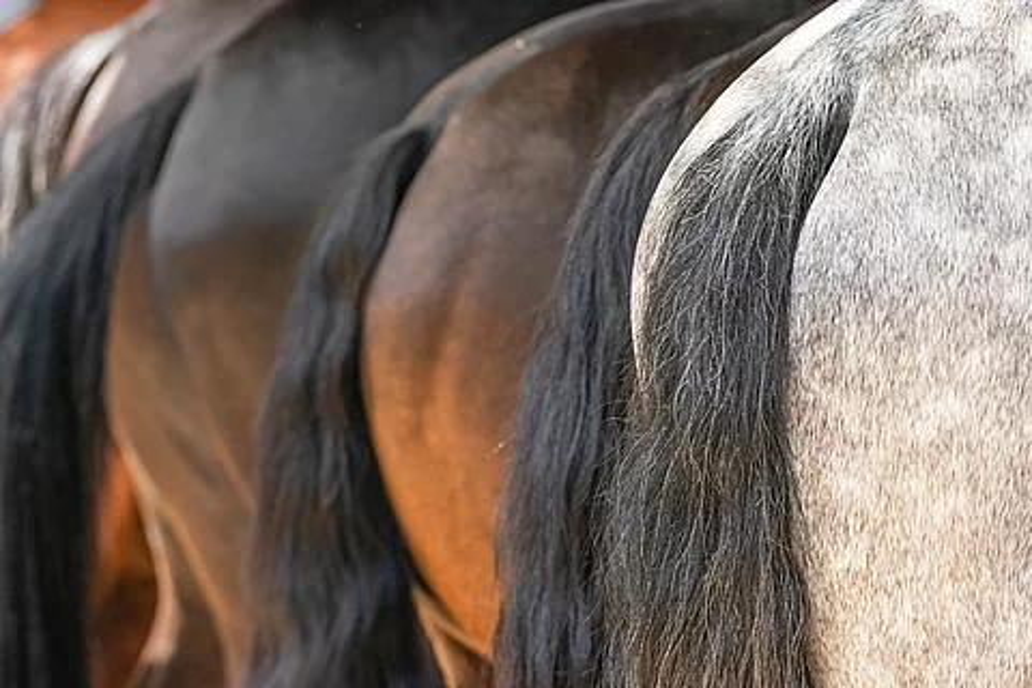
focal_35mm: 315
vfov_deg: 4.4
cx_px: 516
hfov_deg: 6.5
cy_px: 344
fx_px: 9029
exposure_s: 1/320
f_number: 8
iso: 400
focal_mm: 210
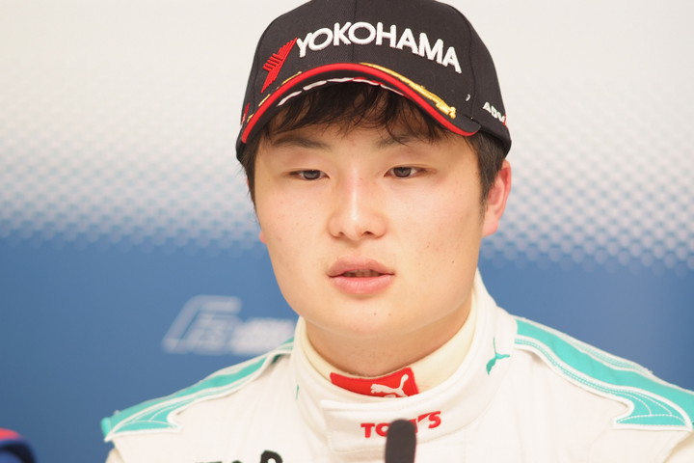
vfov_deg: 5.1
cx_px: 347
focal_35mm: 270
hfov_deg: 7.6
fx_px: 5205
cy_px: 232
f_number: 2.8
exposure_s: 1/125
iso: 400
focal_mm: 180
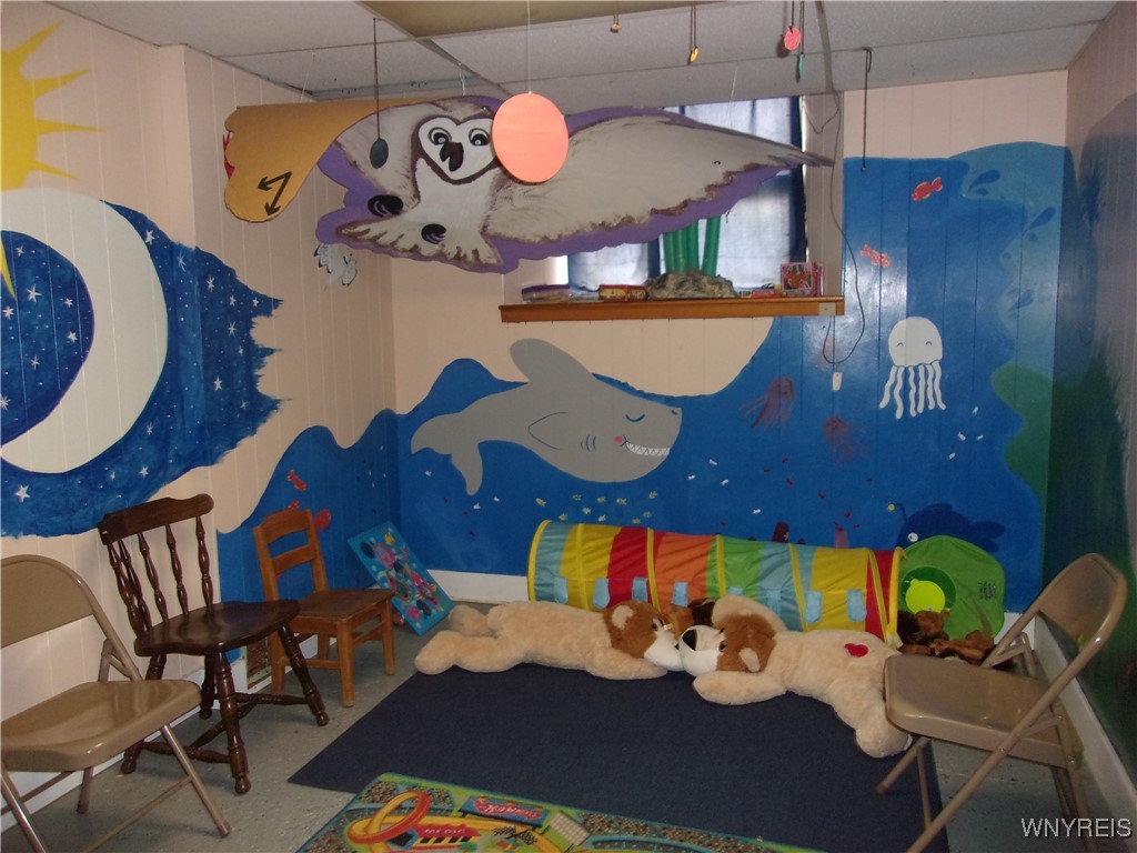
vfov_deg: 51.4
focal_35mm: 27
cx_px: 568
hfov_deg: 65.3
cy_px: 426
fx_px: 887
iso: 200
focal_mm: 4.9
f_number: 3
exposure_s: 1/34
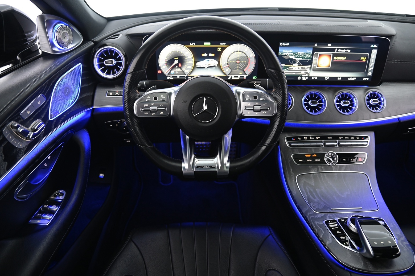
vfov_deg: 51.2
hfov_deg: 71.5
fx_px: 288
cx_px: 209
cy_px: 138
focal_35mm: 25
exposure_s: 1/15
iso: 2000
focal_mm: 24
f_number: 4
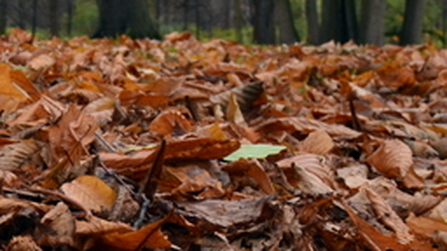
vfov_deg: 10.2
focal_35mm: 118
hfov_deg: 17.0
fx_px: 1399
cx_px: -154
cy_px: -28
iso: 560
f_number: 8
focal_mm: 24
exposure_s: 1/60
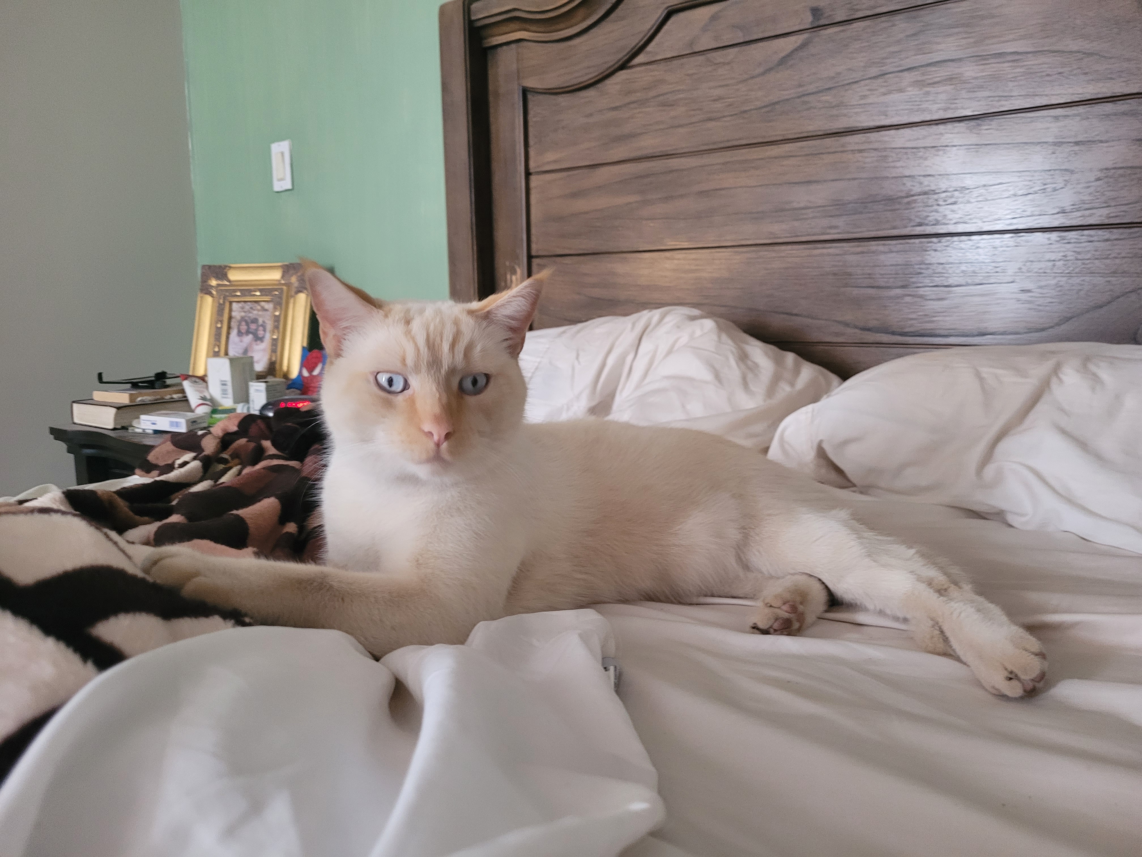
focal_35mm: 26
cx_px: 571
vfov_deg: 53.1
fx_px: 858
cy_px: 428
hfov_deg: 67.3
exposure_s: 1/40
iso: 500
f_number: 1.8
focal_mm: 5.4
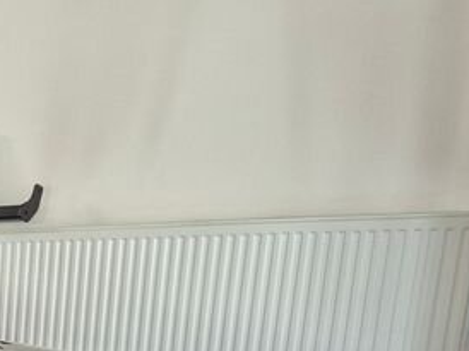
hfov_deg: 18.2
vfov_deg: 15.2
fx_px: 1164
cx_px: -366
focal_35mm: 86
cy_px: 601
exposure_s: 1/180
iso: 160
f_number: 1.8
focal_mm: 5.4
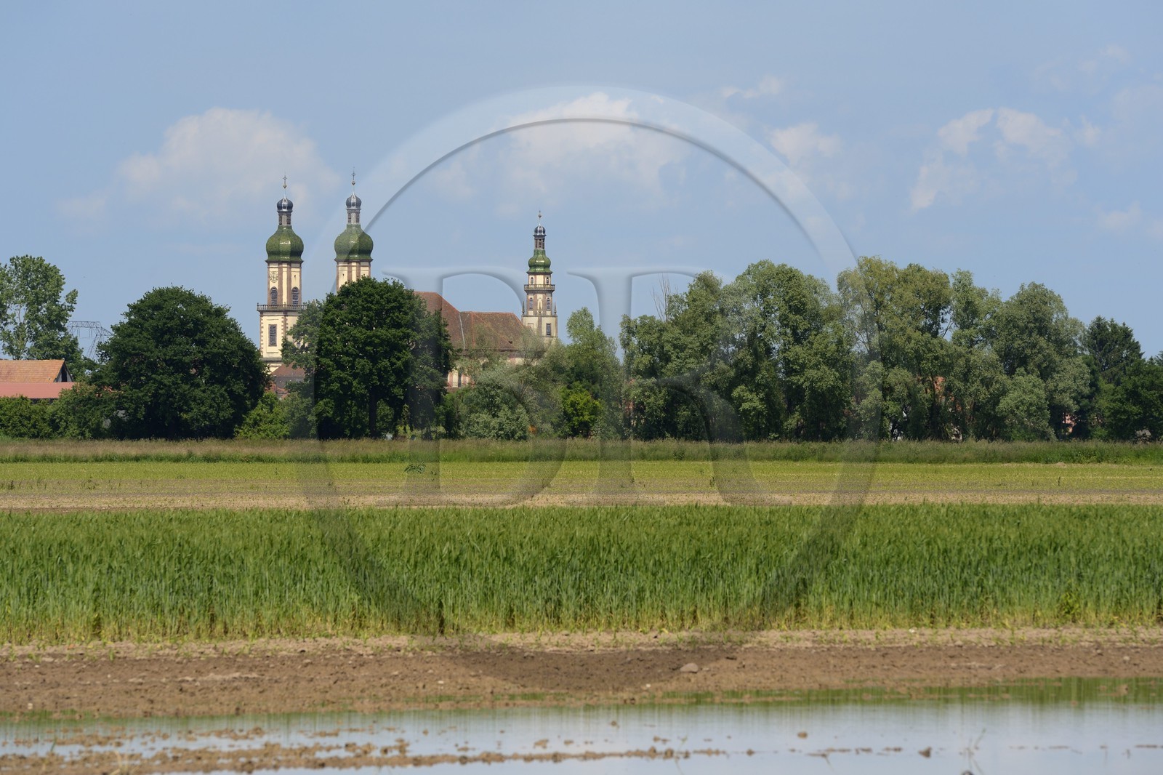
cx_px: 582
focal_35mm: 200
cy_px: 388
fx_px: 6459
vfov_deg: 6.9
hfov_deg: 10.3
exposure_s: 1/400
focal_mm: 200
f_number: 10
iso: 200
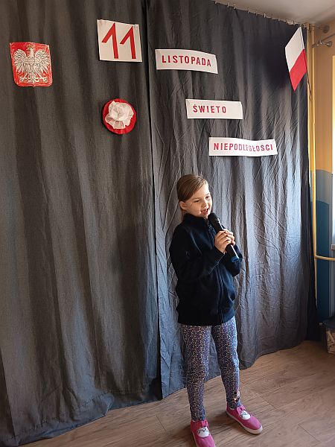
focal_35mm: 24
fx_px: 310
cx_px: 168
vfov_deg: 71.6
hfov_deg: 56.8
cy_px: 224
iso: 621
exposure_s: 1/25
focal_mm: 5.27
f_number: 1.7
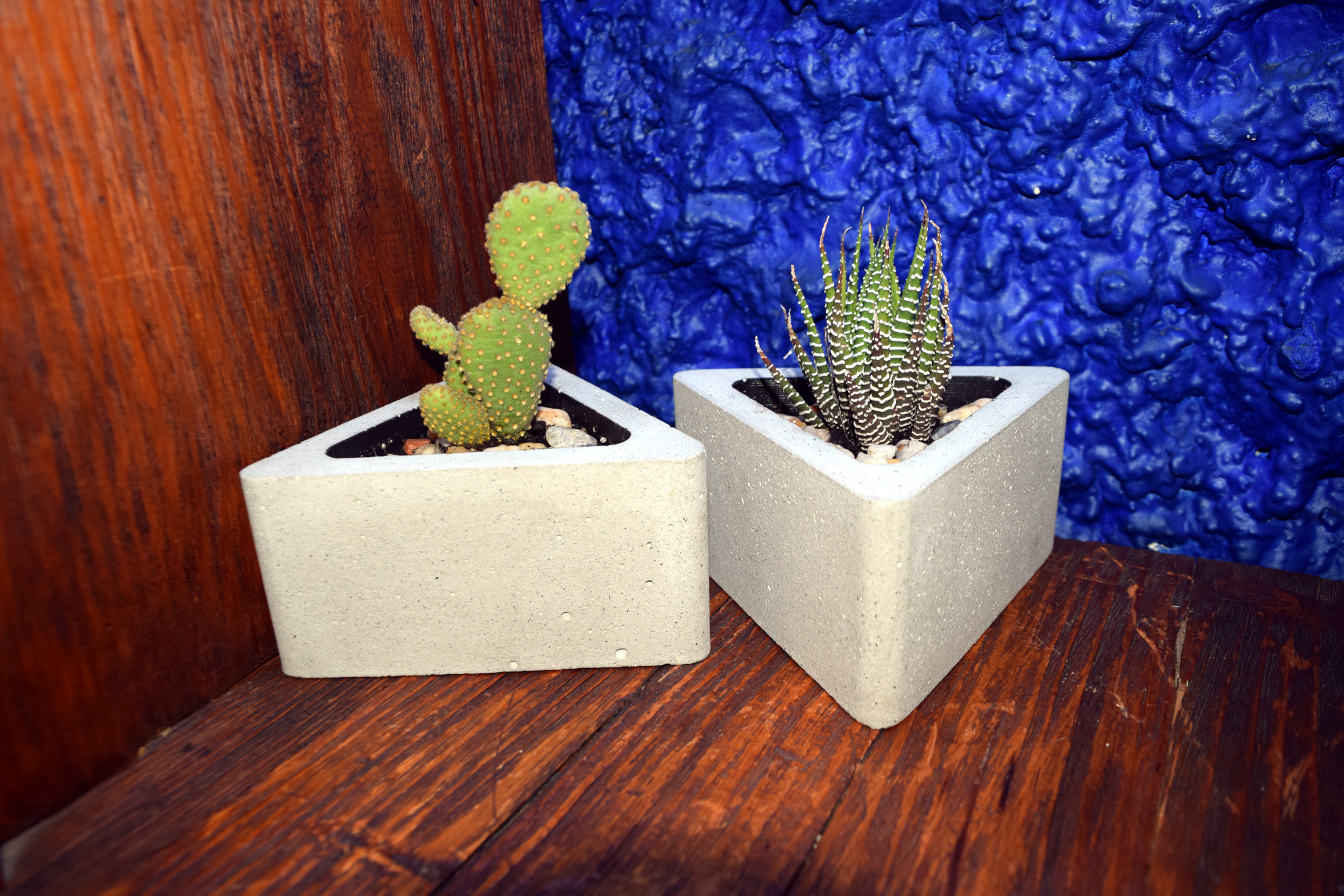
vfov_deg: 47.9
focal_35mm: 27
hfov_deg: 67.4
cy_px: 448
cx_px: 672
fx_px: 1008
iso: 450
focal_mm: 18
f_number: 5.6
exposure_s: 1/125
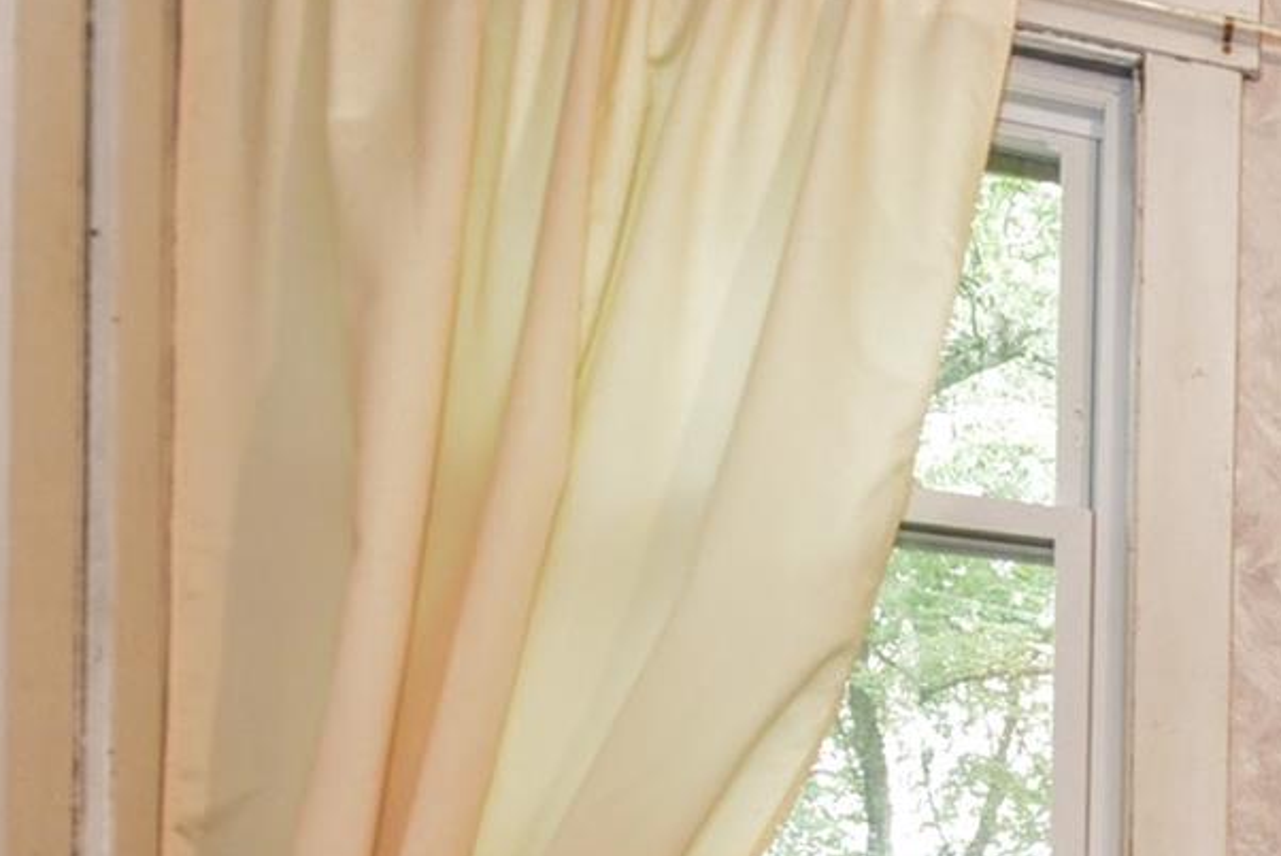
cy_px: 1135
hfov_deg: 27.4
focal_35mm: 51
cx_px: 1907
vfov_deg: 23.3
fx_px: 1816
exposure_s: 1/60
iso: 1250
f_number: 2.8
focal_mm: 15
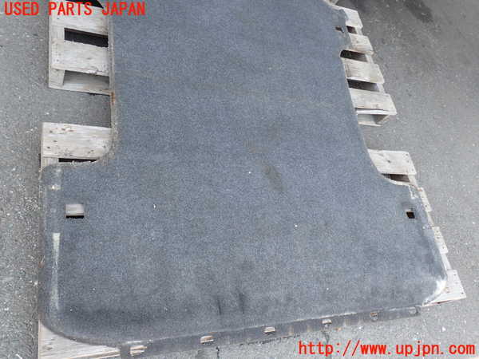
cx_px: 240
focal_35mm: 30
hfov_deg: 60.0
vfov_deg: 46.8
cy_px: 180
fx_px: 415
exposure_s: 1/80
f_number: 3.2
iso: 100
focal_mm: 5.4
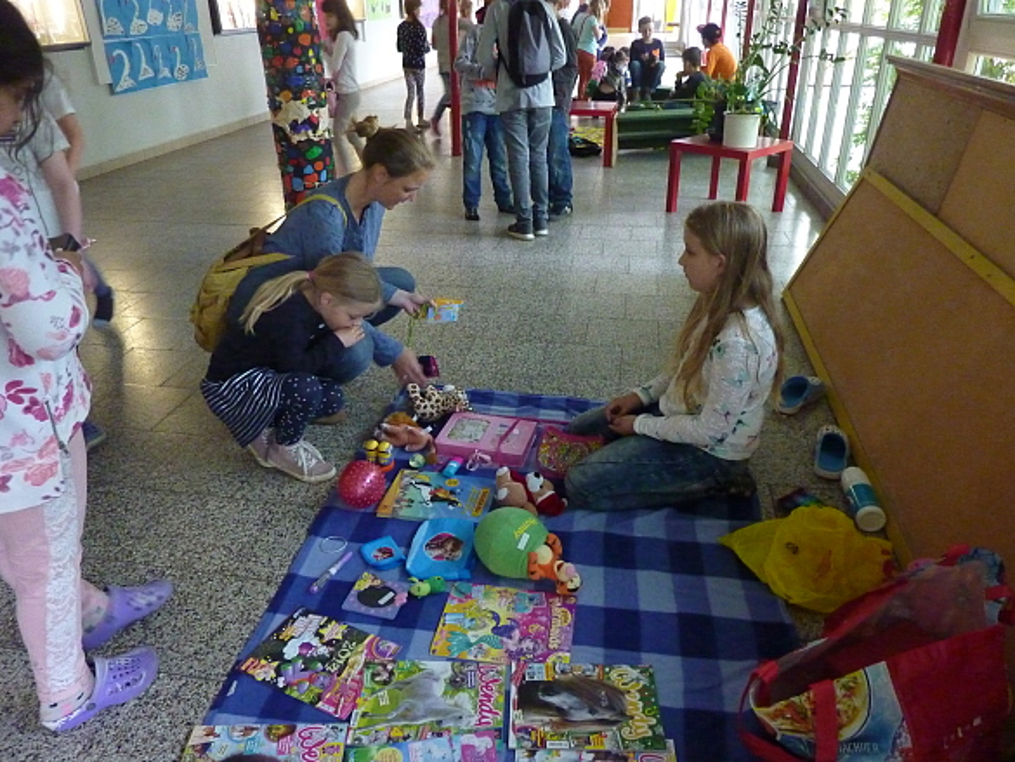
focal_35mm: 25
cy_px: 381
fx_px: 733
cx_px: 508
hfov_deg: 69.4
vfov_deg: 54.9
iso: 800
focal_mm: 4.1
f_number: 3.3
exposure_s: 1/13
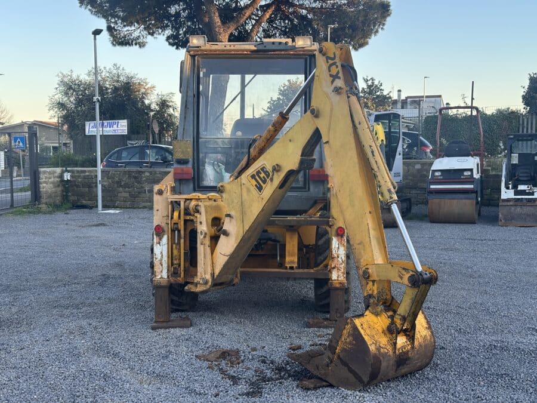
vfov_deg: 30.3
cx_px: 268
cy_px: 202
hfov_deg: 39.7
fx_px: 745
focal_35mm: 48
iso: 64
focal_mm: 6.86
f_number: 1.78
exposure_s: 1/254
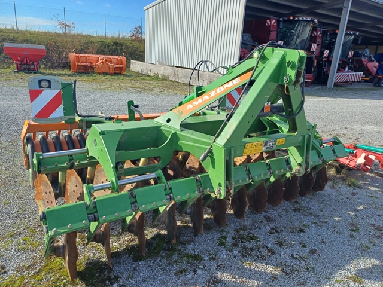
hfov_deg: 69.4
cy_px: 144
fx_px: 277
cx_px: 192
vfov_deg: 54.9
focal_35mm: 25
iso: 50
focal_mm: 4.65
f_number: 1.8
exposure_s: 1/782
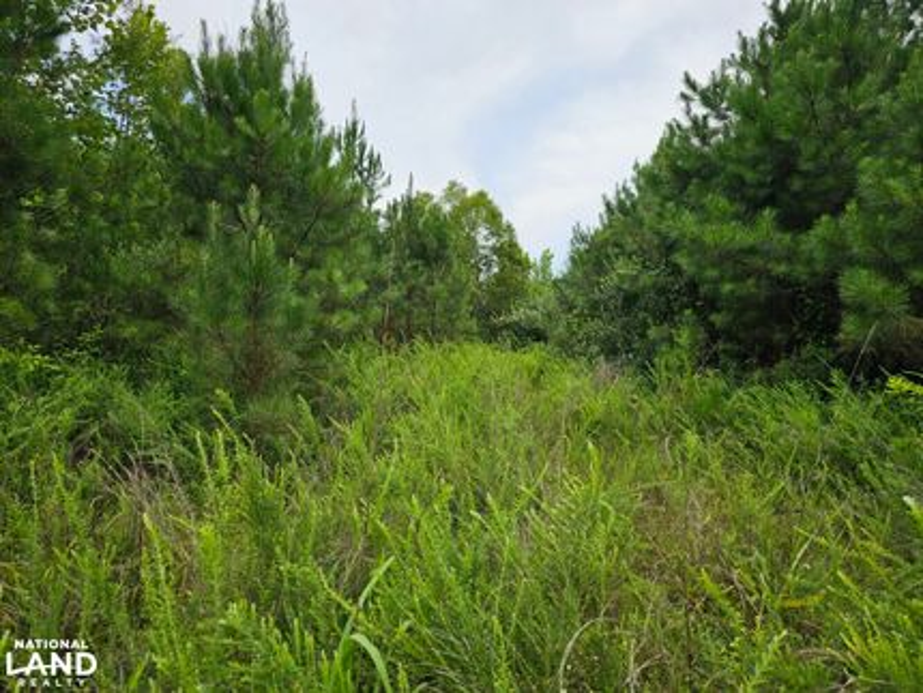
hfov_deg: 73.9
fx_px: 614
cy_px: 346
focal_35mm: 23
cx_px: 462
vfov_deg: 58.9
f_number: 1.7
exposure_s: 1/551
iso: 10
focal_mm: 6.3
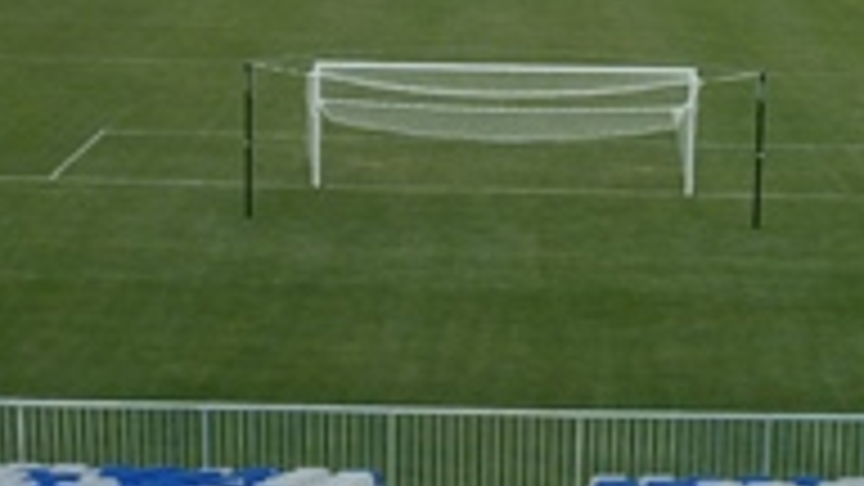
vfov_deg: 14.2
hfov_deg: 25.0
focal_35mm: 85
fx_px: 1947
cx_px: 400
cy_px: 176
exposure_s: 1/320
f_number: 4
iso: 80
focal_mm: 4.1
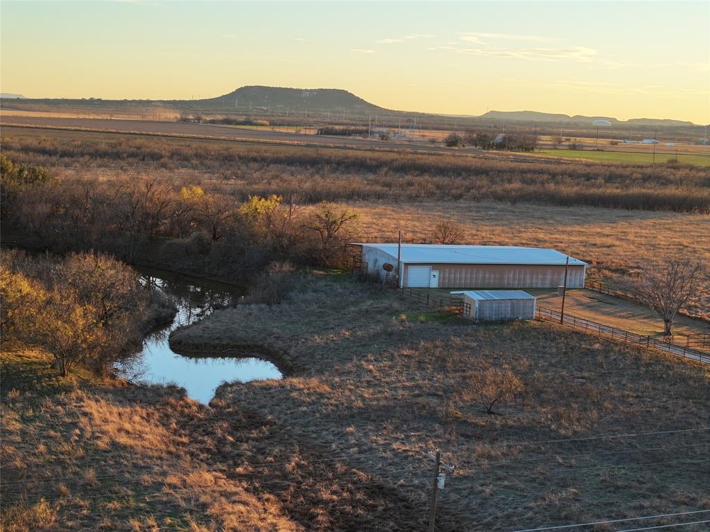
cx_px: 355
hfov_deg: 27.8
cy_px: 266
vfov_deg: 21.0
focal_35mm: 70
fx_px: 1436
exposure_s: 1/120
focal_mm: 19.35
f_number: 2.8
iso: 100
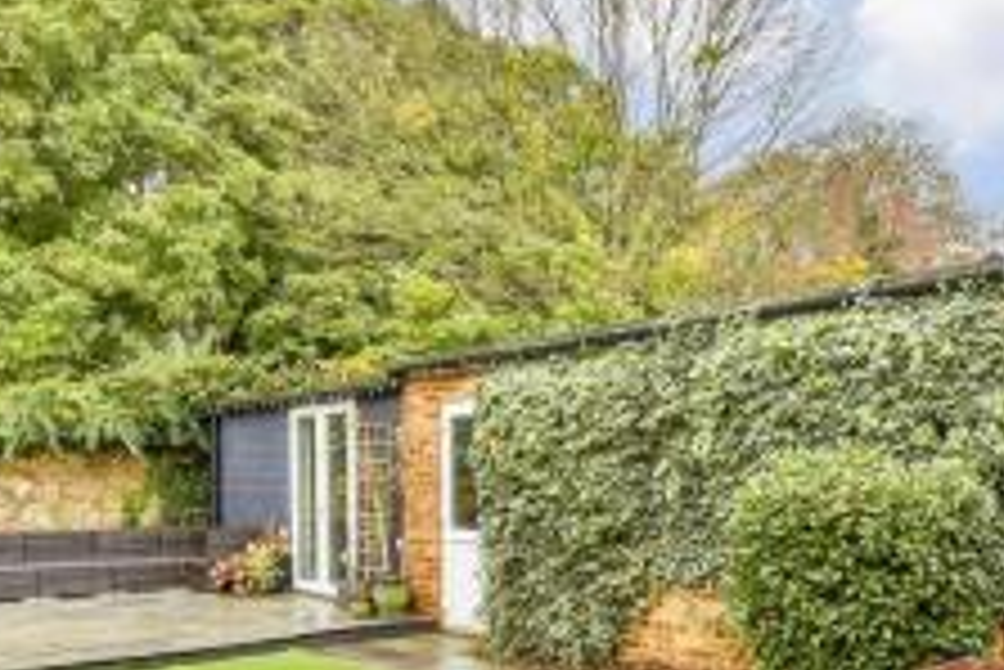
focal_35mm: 32
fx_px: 893
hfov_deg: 57.8
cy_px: 528
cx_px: 639
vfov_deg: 39.7
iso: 320
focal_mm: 10
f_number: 8
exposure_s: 1/160
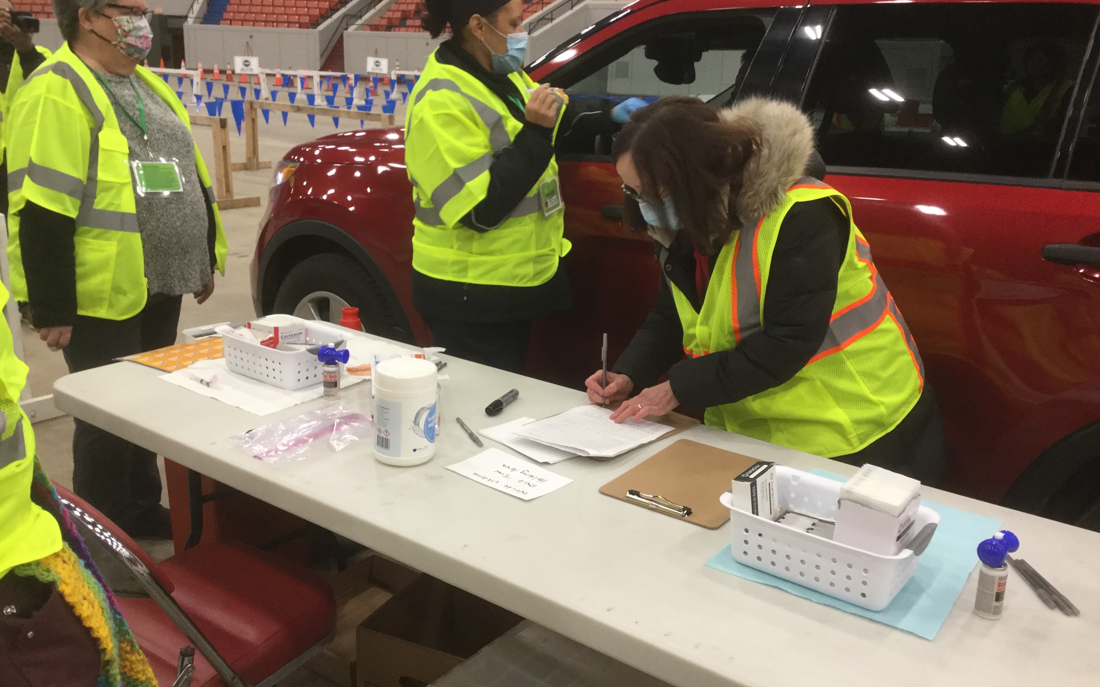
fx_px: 989
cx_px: 550
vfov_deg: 38.3
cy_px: 307
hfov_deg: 58.1
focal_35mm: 33
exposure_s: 1/30
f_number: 2.4
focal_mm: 3.3
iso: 64
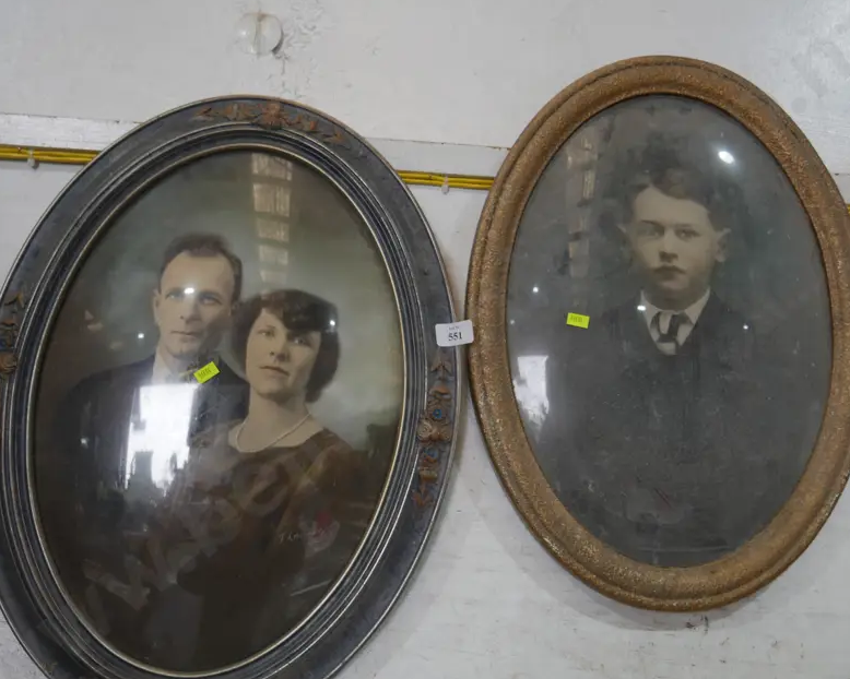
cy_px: 358
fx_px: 905
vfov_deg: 41.1
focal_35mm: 36
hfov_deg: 50.3
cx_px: 433
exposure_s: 1/60
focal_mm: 14
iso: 250
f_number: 3.5
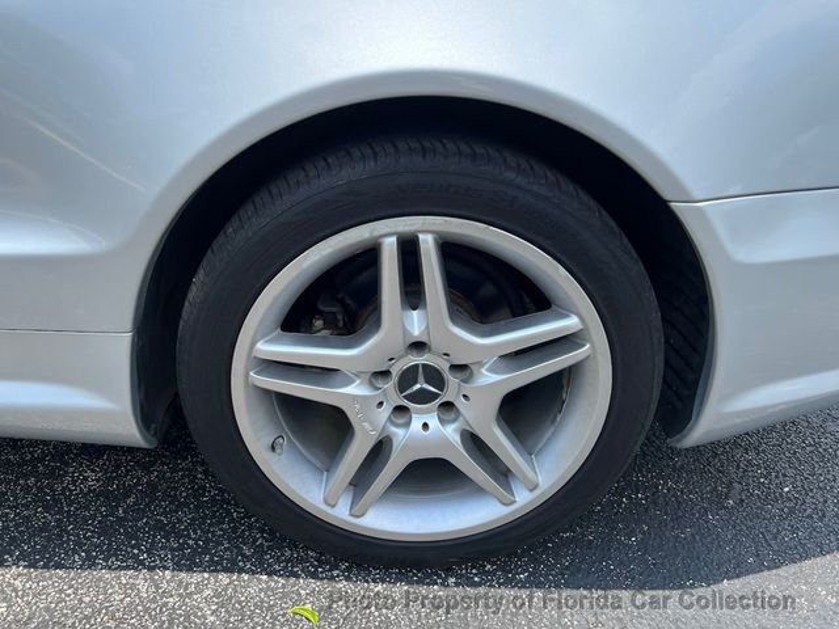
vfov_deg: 53.1
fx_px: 630
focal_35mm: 26
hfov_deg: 67.3
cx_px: 420
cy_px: 314
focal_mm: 5.7
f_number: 1.5
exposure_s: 1/1669
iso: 50
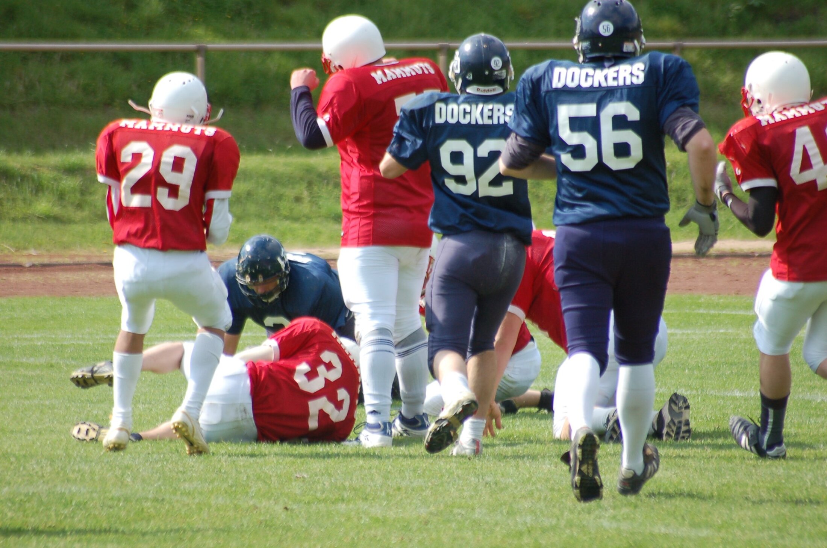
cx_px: 414
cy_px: 274
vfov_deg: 3.0
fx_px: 10318
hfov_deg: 4.6
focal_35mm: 450
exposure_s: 1/800
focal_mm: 300
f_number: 5.6
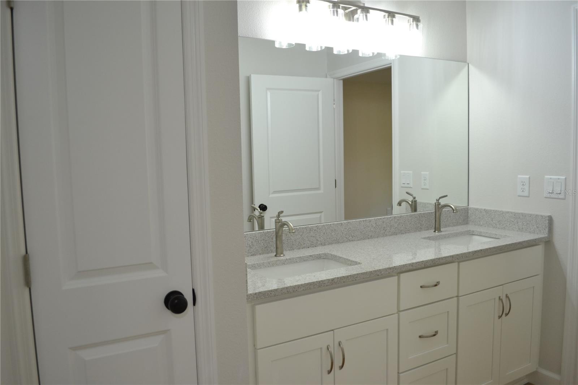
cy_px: 192
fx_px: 433
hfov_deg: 67.4
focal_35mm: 27
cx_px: 289
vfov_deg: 47.9
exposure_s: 1/50
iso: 400
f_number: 3.5
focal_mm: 18
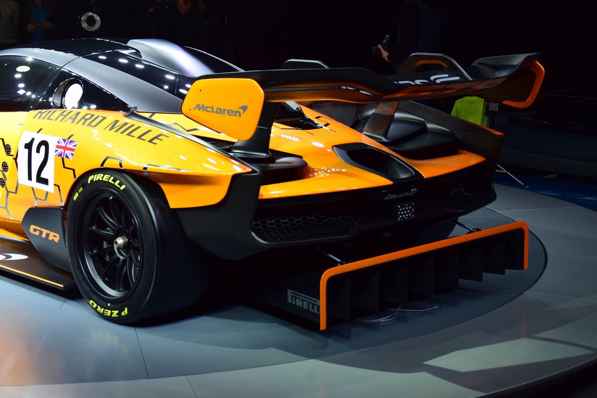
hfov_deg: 31.4
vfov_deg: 21.2
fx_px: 1061
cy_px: 199
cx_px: 299
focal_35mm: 64
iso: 200
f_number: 10
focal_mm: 42
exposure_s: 1/160
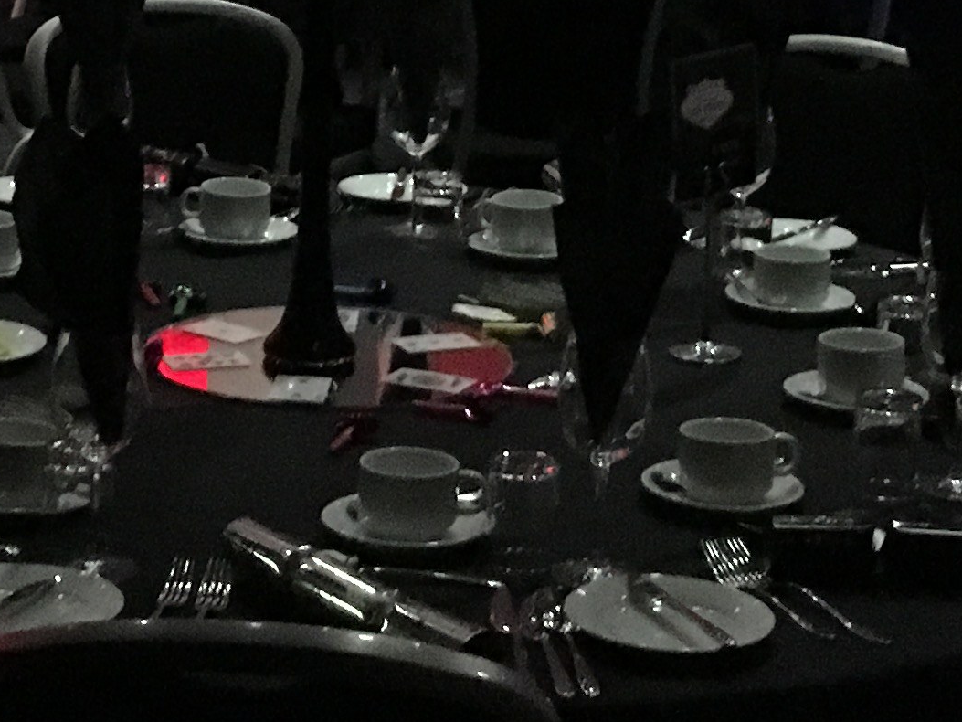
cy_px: -261
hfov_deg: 17.7
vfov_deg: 12.8
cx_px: 412
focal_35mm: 111
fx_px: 3085
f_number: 2.2
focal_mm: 4.15
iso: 1000
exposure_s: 1/17
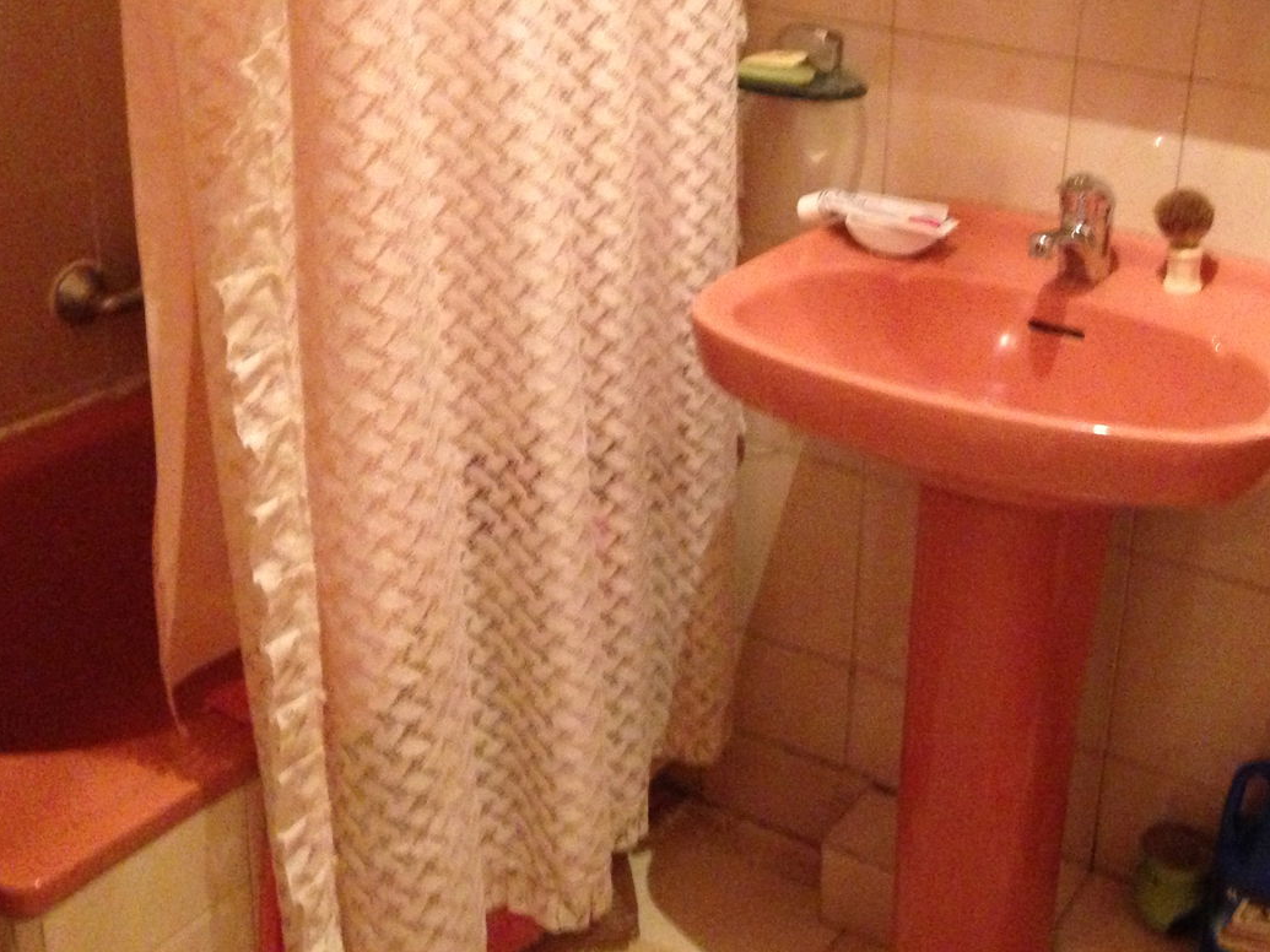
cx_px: 839
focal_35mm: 51
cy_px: 353
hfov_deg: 37.1
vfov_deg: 28.4
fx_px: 1871
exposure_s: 1/15
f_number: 2.4
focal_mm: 4.13
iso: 640
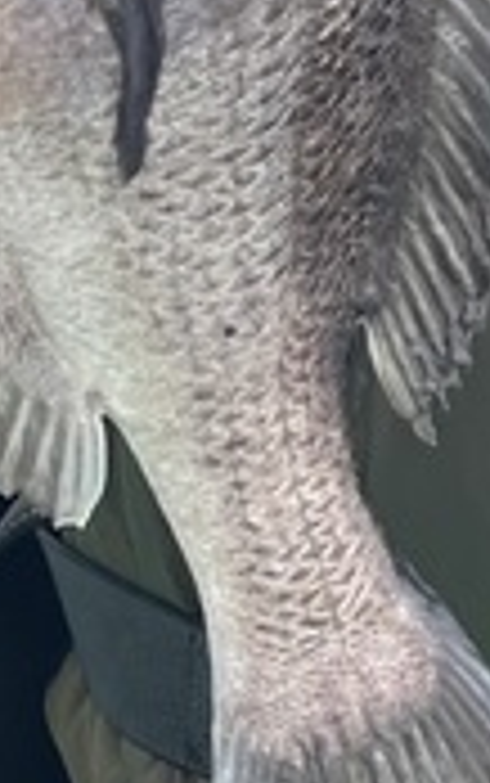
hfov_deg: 10.0
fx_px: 2773
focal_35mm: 130
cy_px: -450
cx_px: 521
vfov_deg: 14.7
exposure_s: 1/163
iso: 32
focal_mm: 5.1
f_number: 1.6
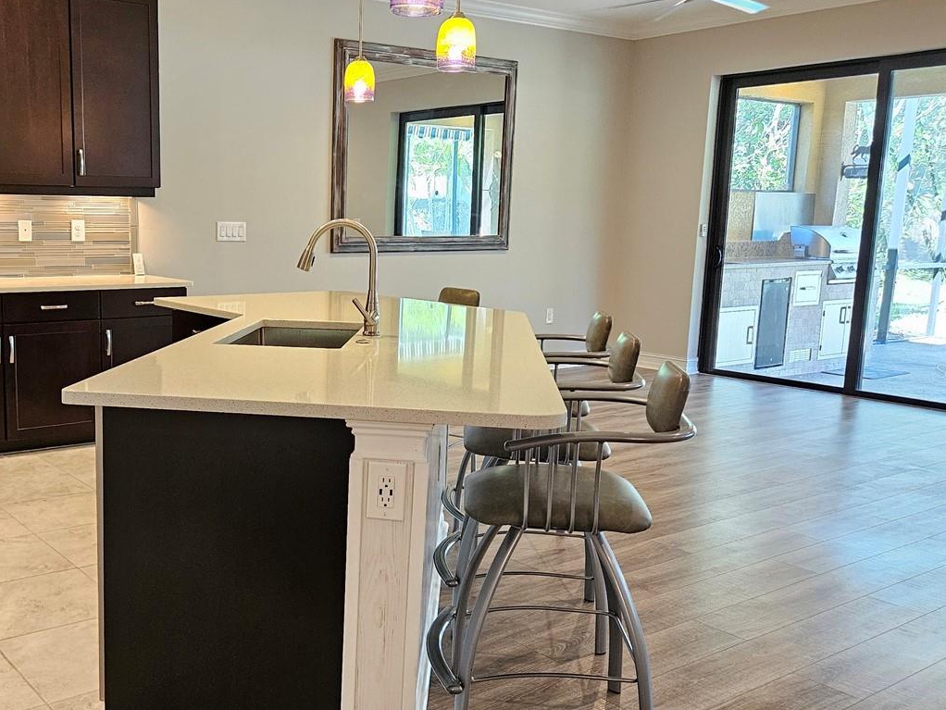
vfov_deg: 39.7
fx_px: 984
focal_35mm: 36
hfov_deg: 50.0
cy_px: 370
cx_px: 283
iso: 800
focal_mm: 5.4
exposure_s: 1/120
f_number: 1.8
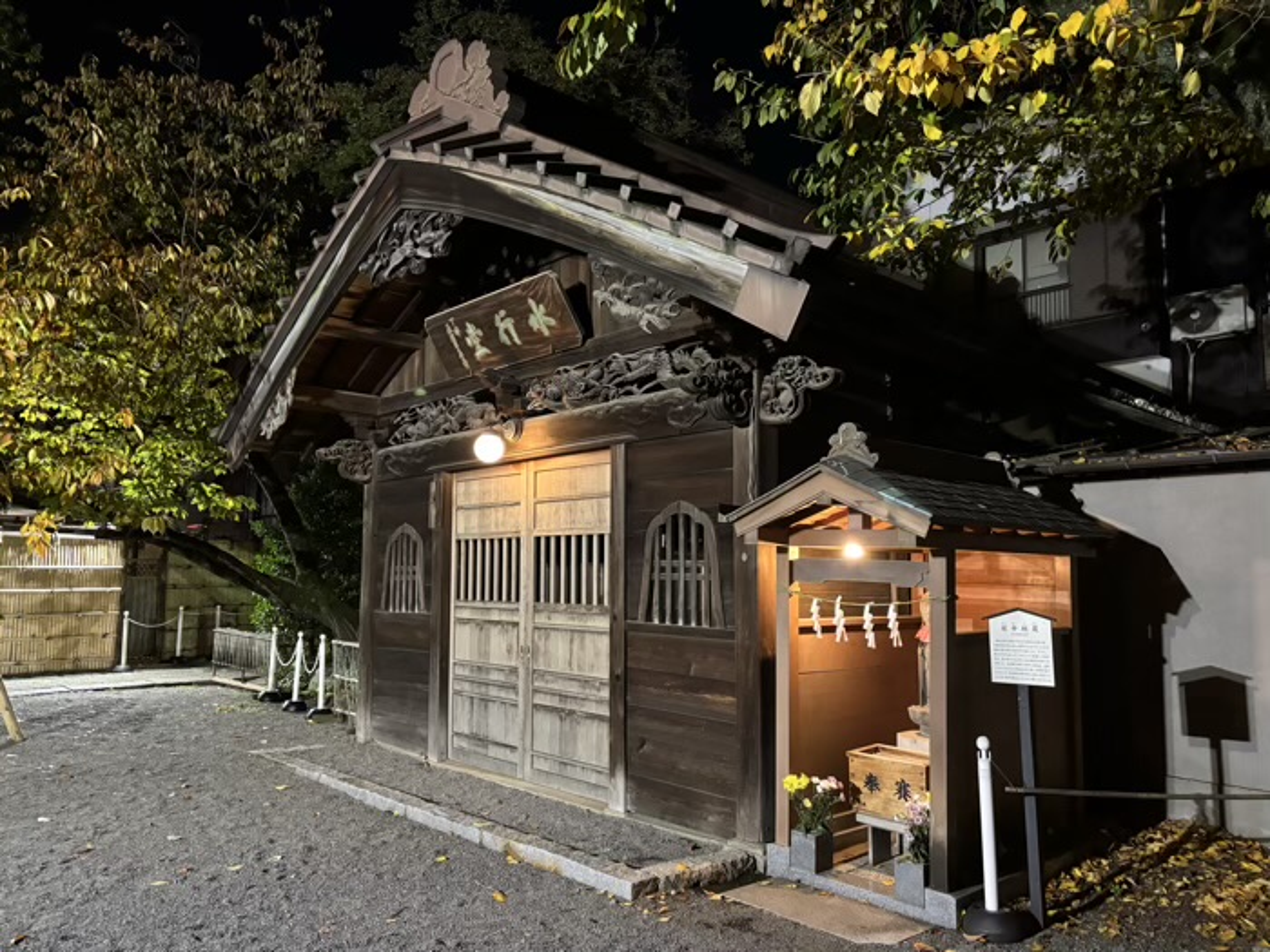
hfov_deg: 67.3
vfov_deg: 53.1
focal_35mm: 26
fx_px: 954
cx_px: 635
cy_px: 476
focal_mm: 5.96
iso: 640
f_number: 1.6
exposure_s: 1/25
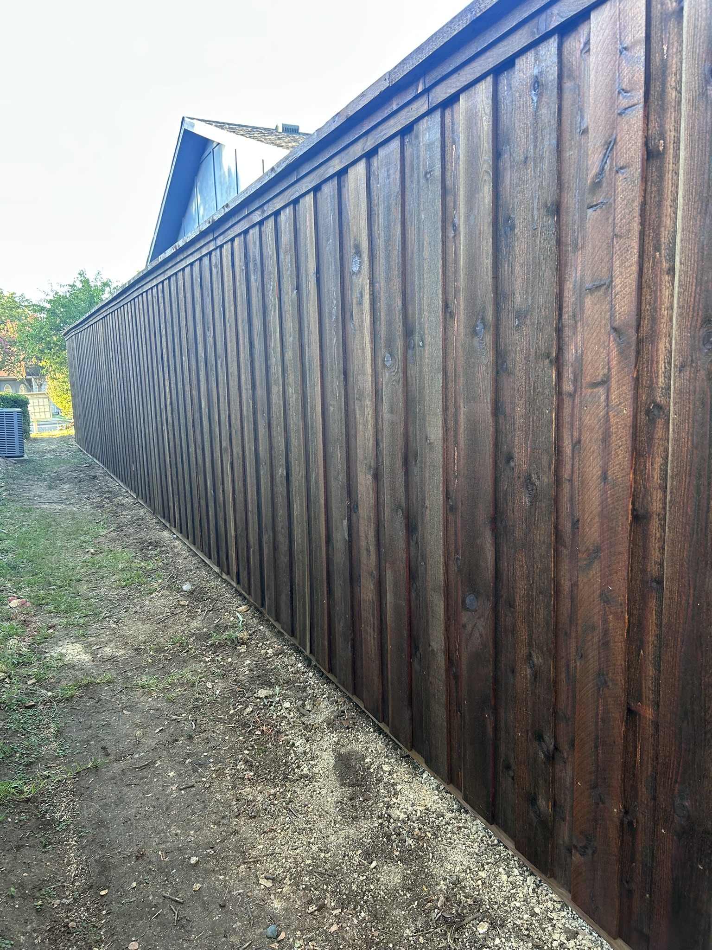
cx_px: 356
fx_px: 713
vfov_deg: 67.3
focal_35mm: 26
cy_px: 475
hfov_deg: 53.1
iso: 80
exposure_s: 1/121
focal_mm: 5.7
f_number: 1.5
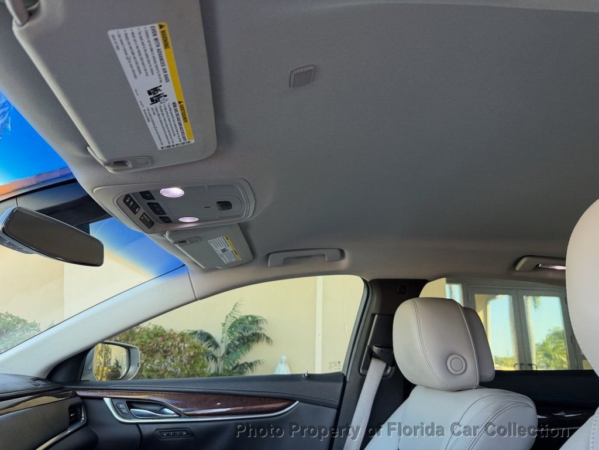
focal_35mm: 24
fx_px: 415
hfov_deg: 71.6
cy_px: 225
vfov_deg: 56.8
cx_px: 300
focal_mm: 6.76
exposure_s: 1/121
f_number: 1.78
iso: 160
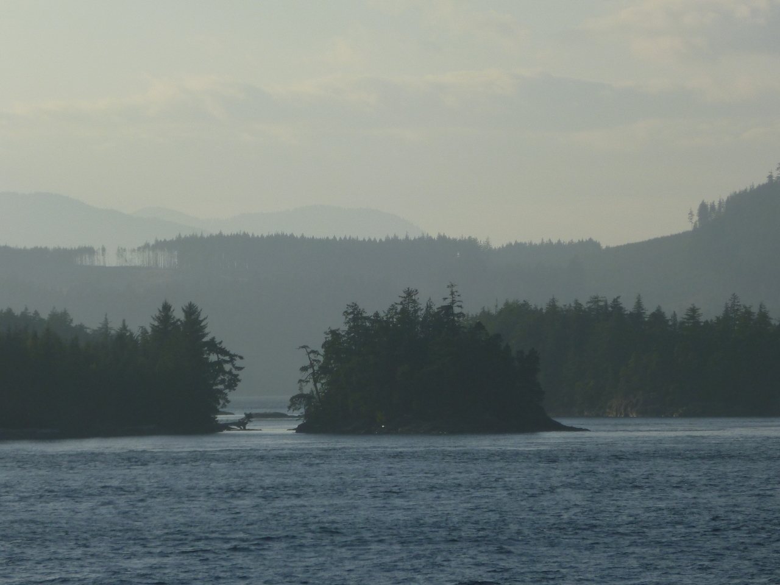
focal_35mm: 250
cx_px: 390
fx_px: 5633
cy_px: 292
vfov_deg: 5.9
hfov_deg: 7.9
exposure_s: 1/400
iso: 80
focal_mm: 36
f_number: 5.9
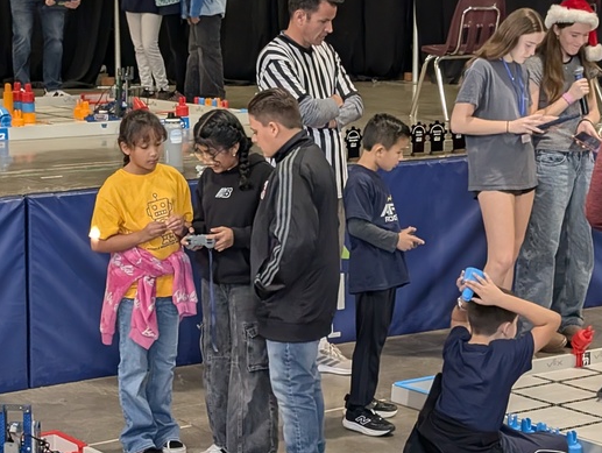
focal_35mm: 97
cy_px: 215
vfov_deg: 15.3
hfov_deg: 20.1
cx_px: 161
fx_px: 1689
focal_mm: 6.9
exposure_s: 1/254
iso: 632
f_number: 1.68
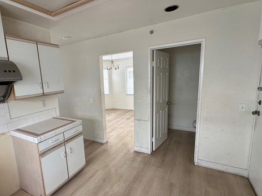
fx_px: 144
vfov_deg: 68.6
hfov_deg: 83.9
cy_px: 102
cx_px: 108
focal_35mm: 19
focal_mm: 2.22
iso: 100
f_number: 2.2
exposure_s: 1/99
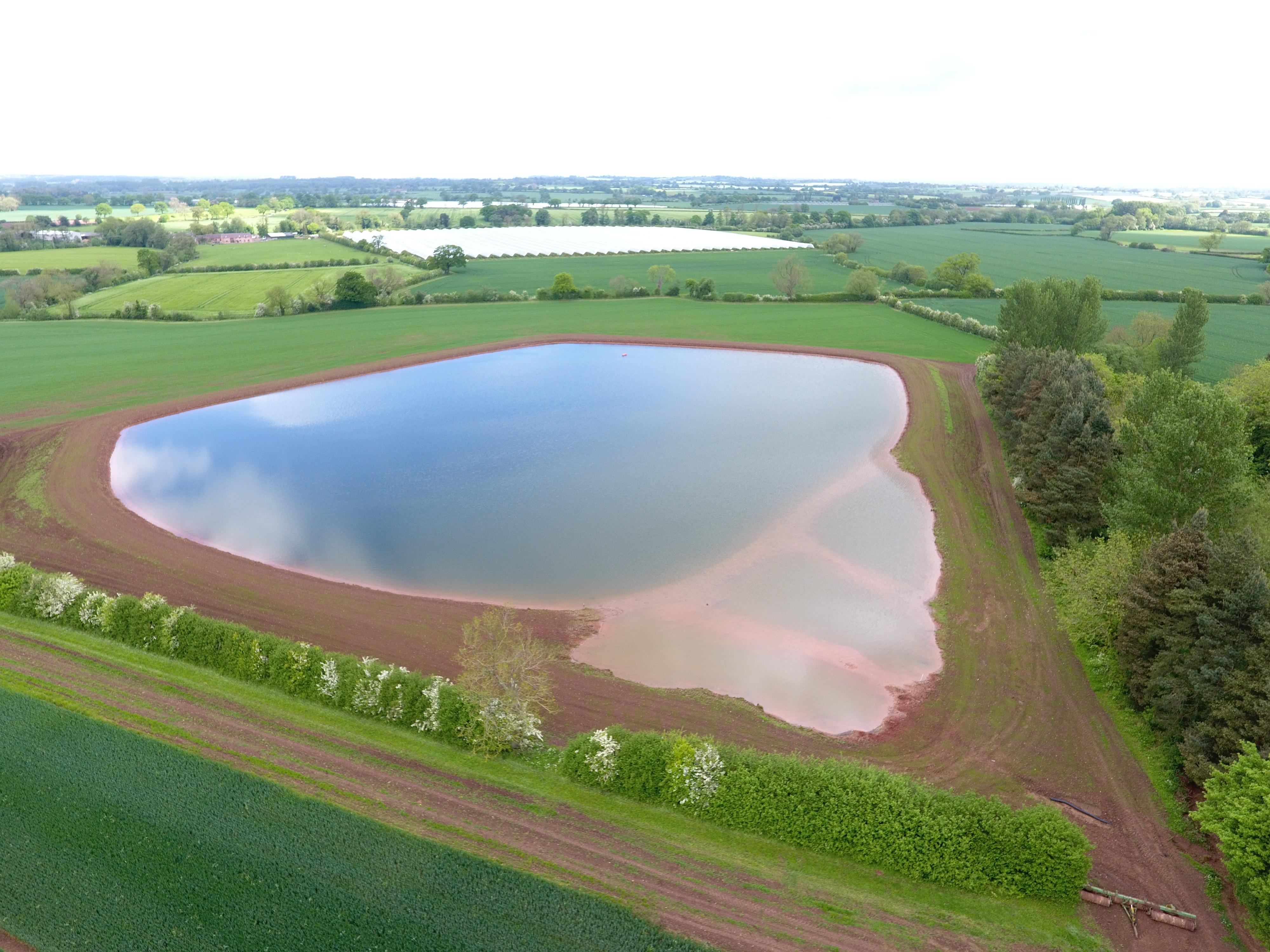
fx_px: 734
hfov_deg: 81.7
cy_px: 476
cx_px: 635
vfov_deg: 66.0
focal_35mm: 20
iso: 100
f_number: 2.8
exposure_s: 1/184
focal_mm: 3.61
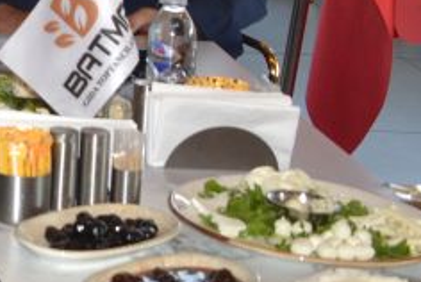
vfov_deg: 9.4
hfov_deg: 12.6
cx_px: -499
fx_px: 1604
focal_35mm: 137
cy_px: -266
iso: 400
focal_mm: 20
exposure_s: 1/100
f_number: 4
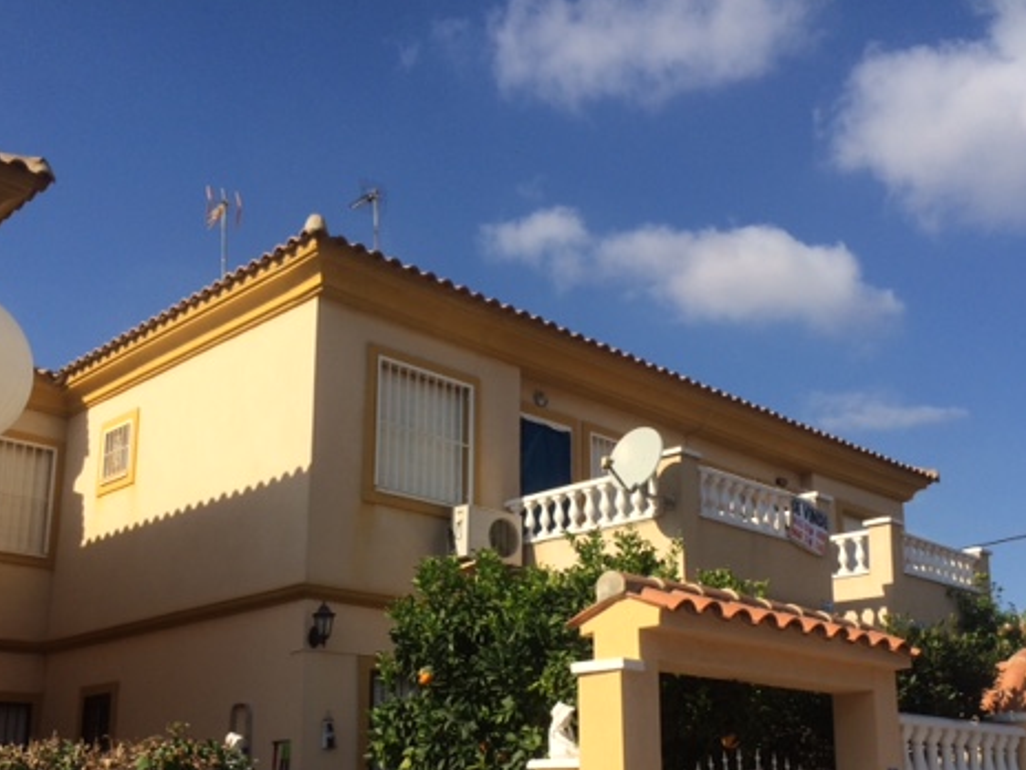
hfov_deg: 46.8
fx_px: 1186
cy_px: 524
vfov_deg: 35.5
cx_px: 515
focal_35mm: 40
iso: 32
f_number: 2.2
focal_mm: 4.15
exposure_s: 1/2740
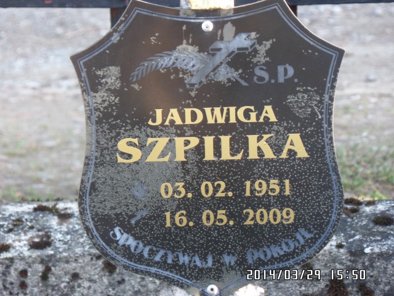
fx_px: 2982
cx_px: 197
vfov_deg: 5.7
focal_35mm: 262
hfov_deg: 7.6
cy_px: 148
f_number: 5.1
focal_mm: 46.7
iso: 240
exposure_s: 1/60
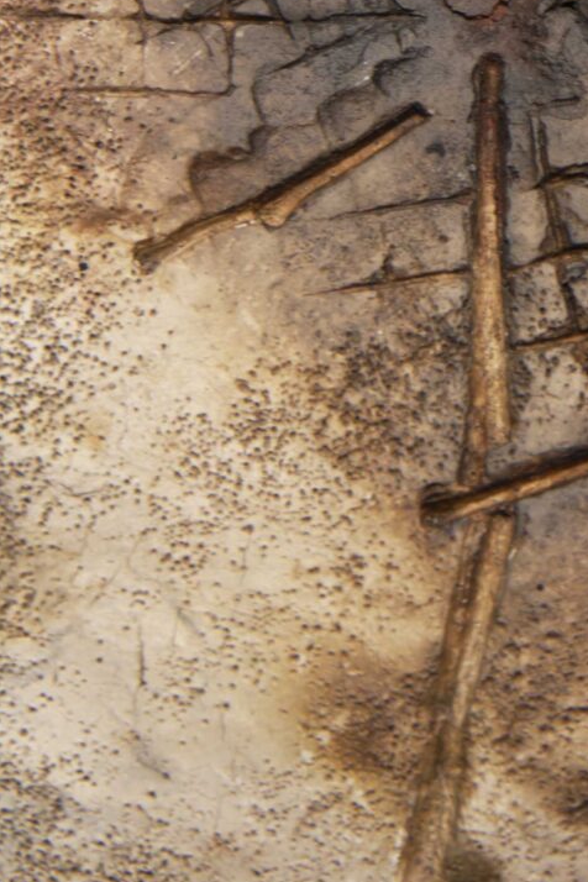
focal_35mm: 269
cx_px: 975
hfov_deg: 5.1
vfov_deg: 7.6
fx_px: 6590
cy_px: -295
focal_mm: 75
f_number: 8
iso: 640
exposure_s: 1/40
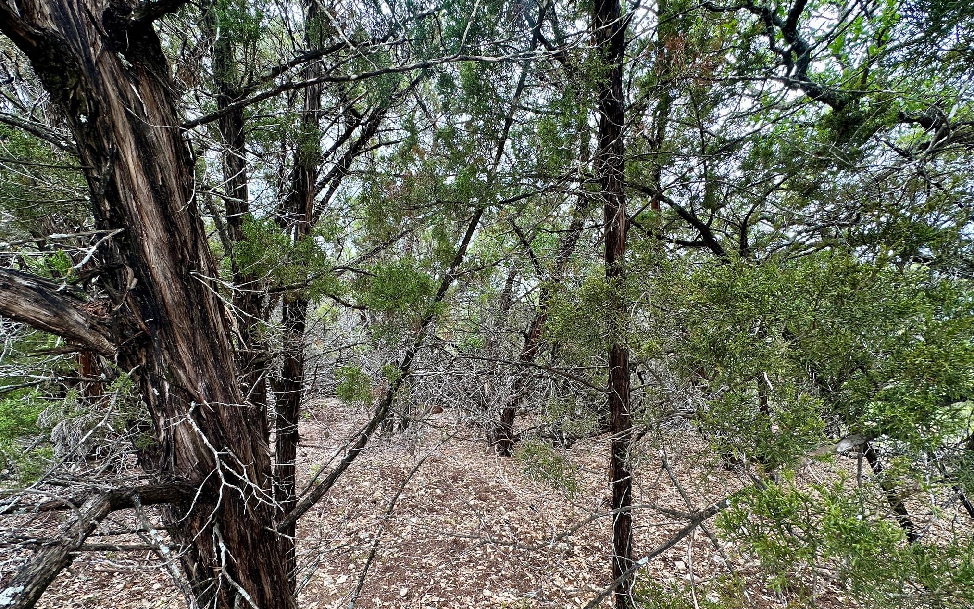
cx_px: 483
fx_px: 398
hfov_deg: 101.5
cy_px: 352
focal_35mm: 15
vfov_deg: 74.3
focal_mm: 2.22
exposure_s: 1/121
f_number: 2.2
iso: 40
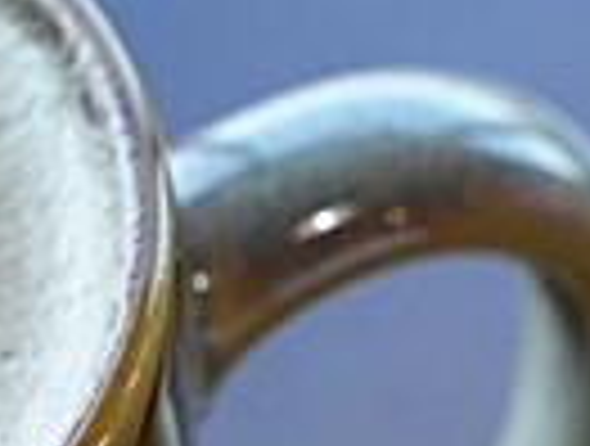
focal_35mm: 371
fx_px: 6336
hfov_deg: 5.3
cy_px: 448
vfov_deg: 4.0
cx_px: 608
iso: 3200
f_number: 6.3
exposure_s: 1/250
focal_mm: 49.5
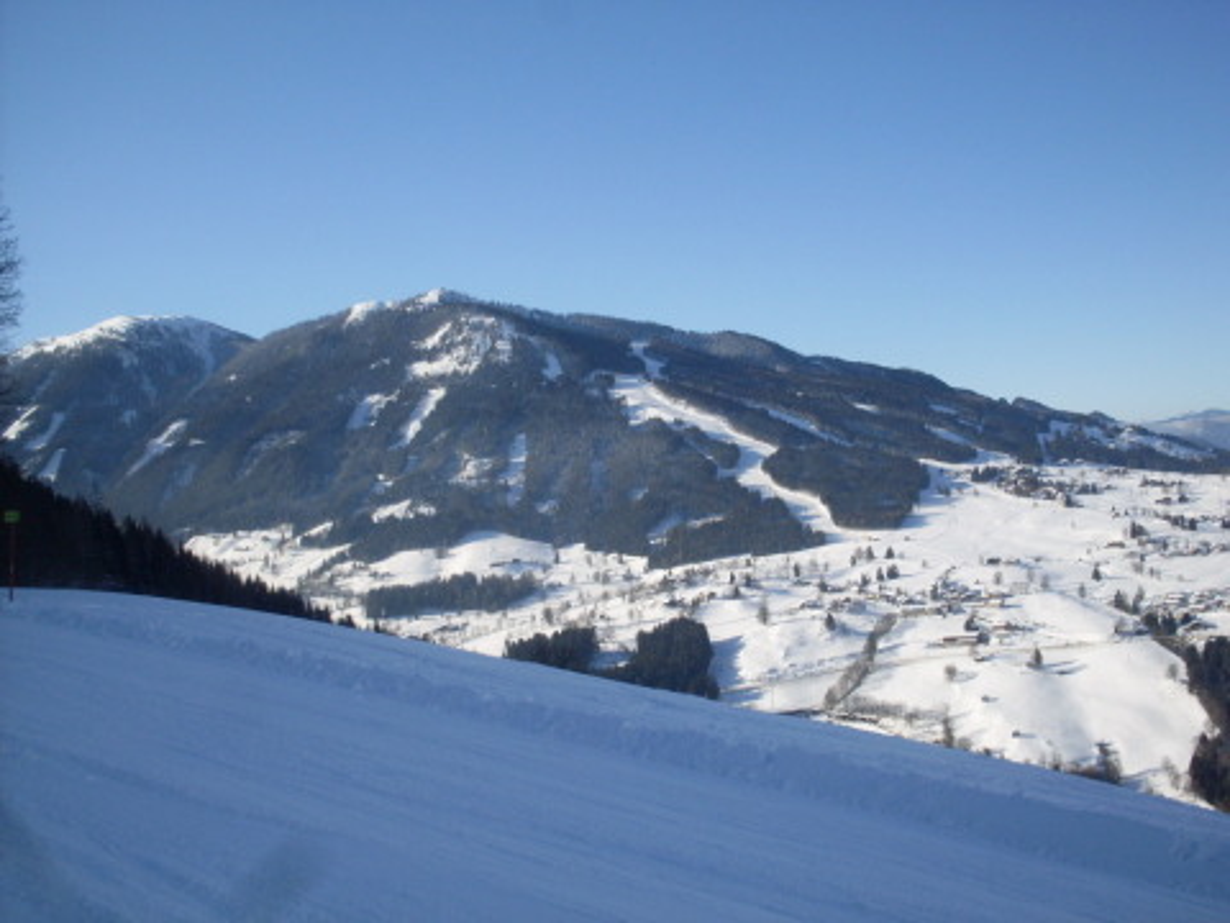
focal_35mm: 38
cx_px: 615
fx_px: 1350
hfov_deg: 49.0
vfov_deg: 37.7
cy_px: 462
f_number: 8.4
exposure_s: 1/250
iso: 80
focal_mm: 6.3
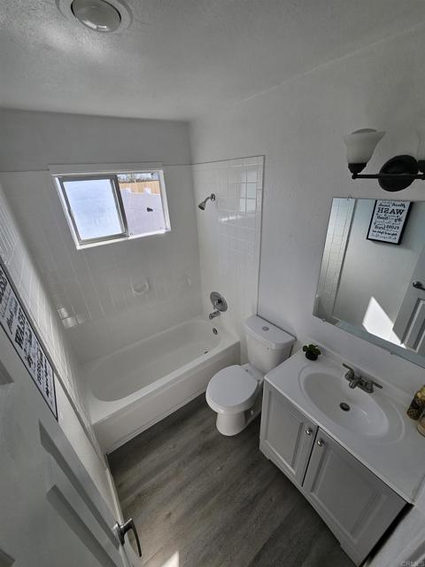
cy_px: 284
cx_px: 212
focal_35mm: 13
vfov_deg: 106.2
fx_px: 213
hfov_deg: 89.9
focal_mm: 1.7
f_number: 2.2
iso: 32
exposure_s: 1/245
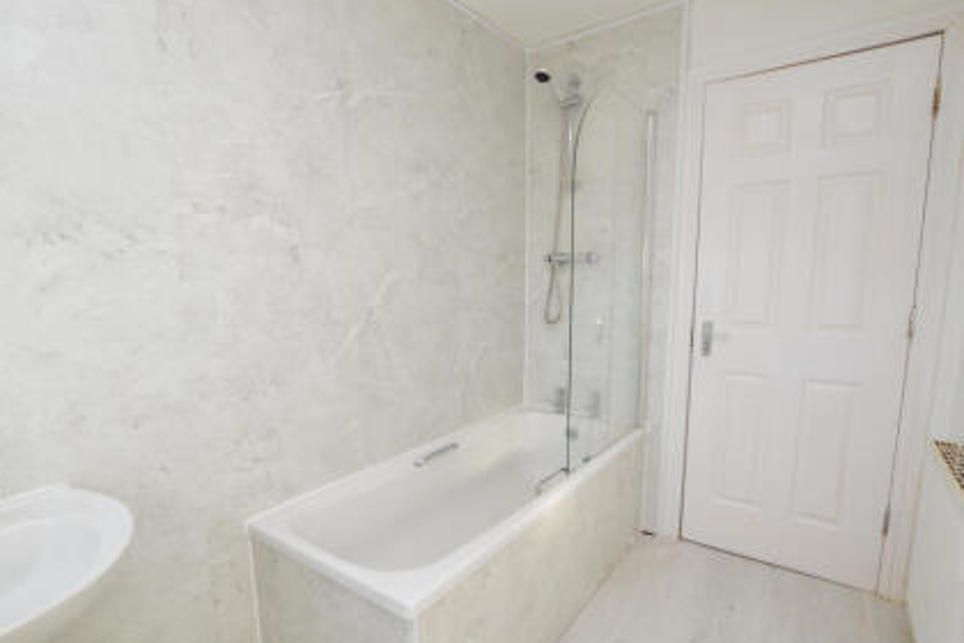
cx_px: 445
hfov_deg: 93.1
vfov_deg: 70.4
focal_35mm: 17
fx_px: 455
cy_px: 339
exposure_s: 1/100
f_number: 5
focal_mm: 10
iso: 400
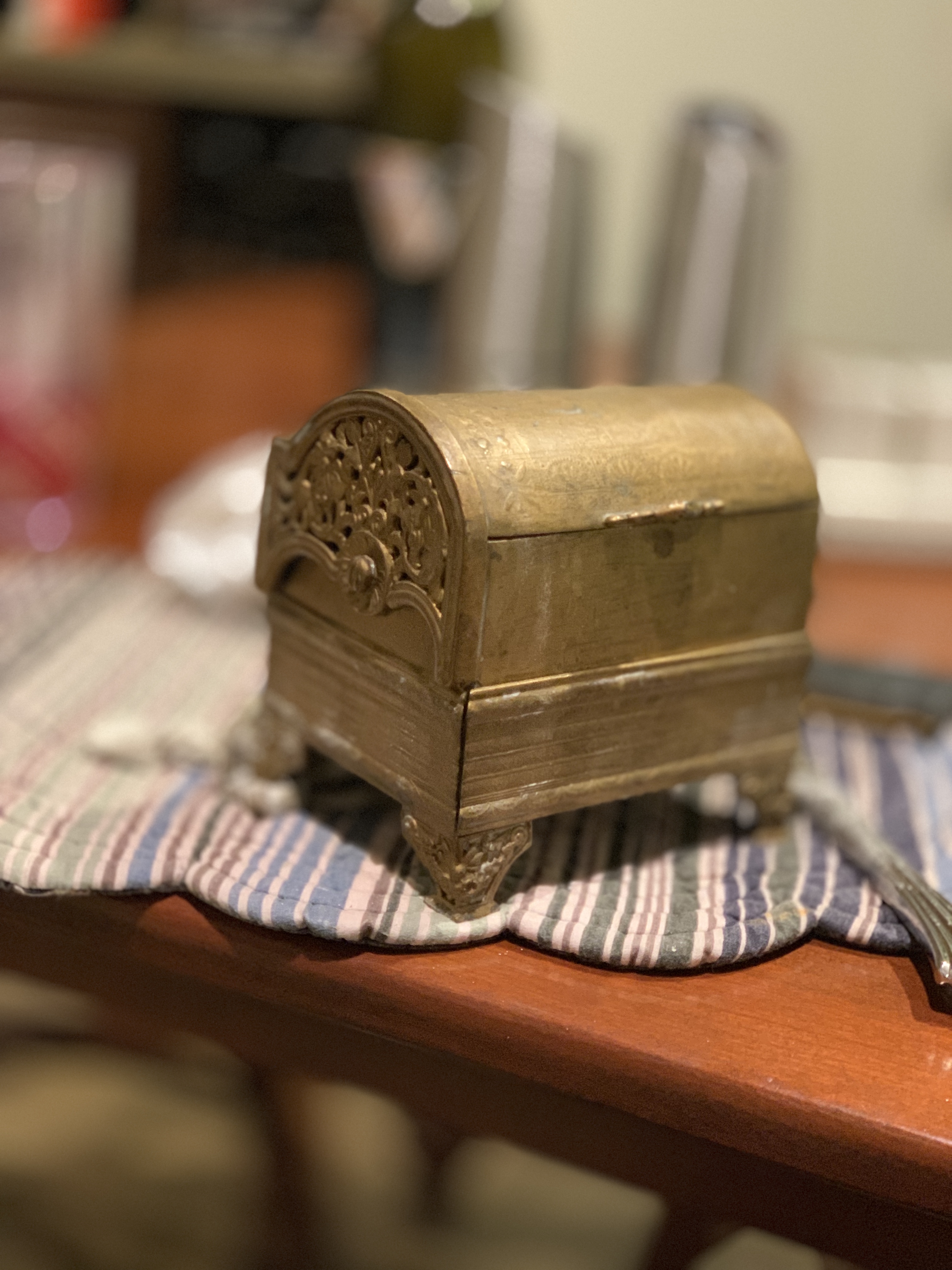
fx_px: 1907
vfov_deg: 36.8
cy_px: 635
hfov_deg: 28.0
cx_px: 476
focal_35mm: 52
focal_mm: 6
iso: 500
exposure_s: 1/40
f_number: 2.4
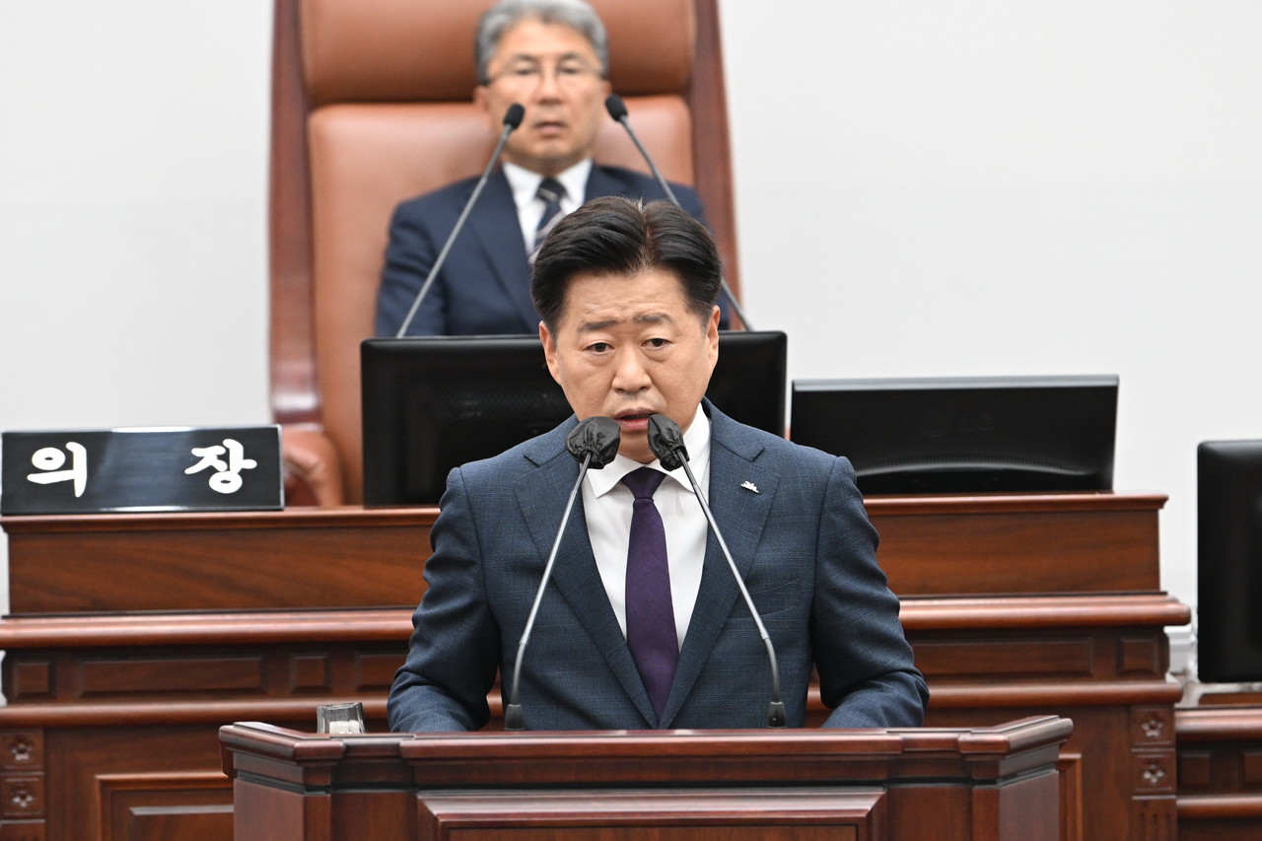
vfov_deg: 4.6
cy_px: 420
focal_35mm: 300
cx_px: 631
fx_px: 10515
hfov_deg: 6.9
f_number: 4
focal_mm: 200
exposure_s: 1/200
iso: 2500
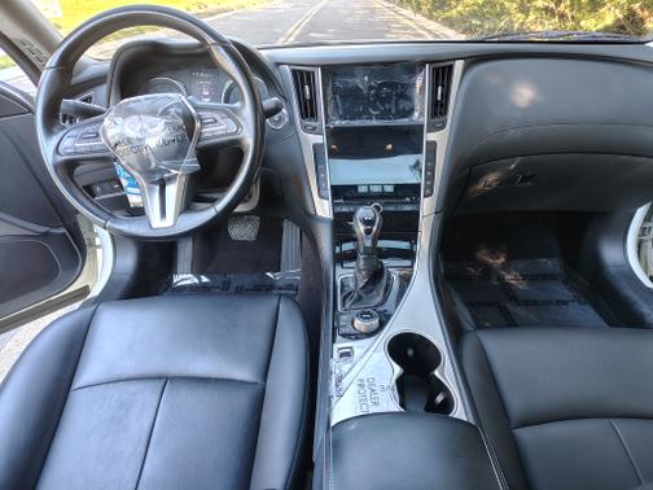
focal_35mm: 24
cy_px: 245
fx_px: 453
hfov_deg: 71.6
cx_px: 326
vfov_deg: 56.8
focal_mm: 5.56
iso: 800
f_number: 1.8
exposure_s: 1/95.4
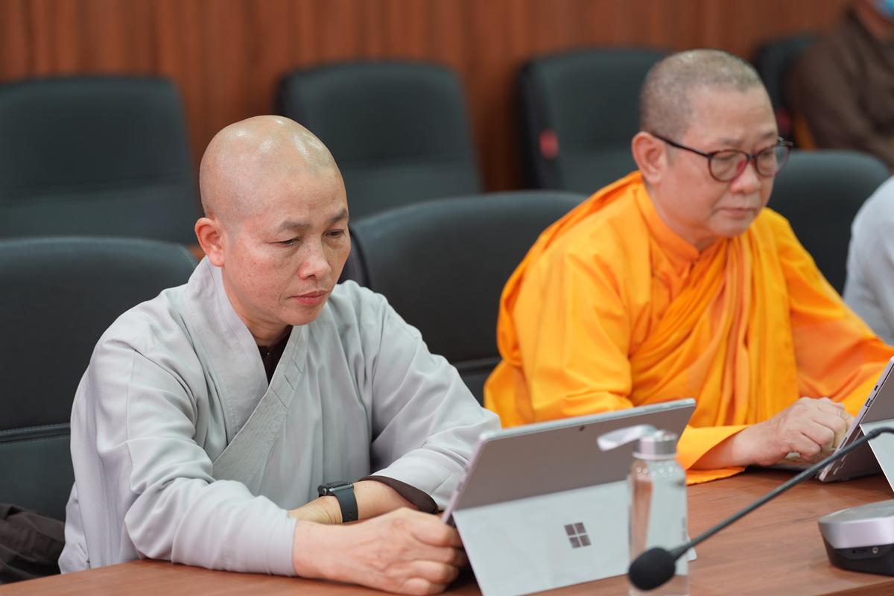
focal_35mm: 118
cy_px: 298
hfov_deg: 17.3
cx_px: 447
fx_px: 2930
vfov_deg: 11.6
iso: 1250
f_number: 2.8
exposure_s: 1/100
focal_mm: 118
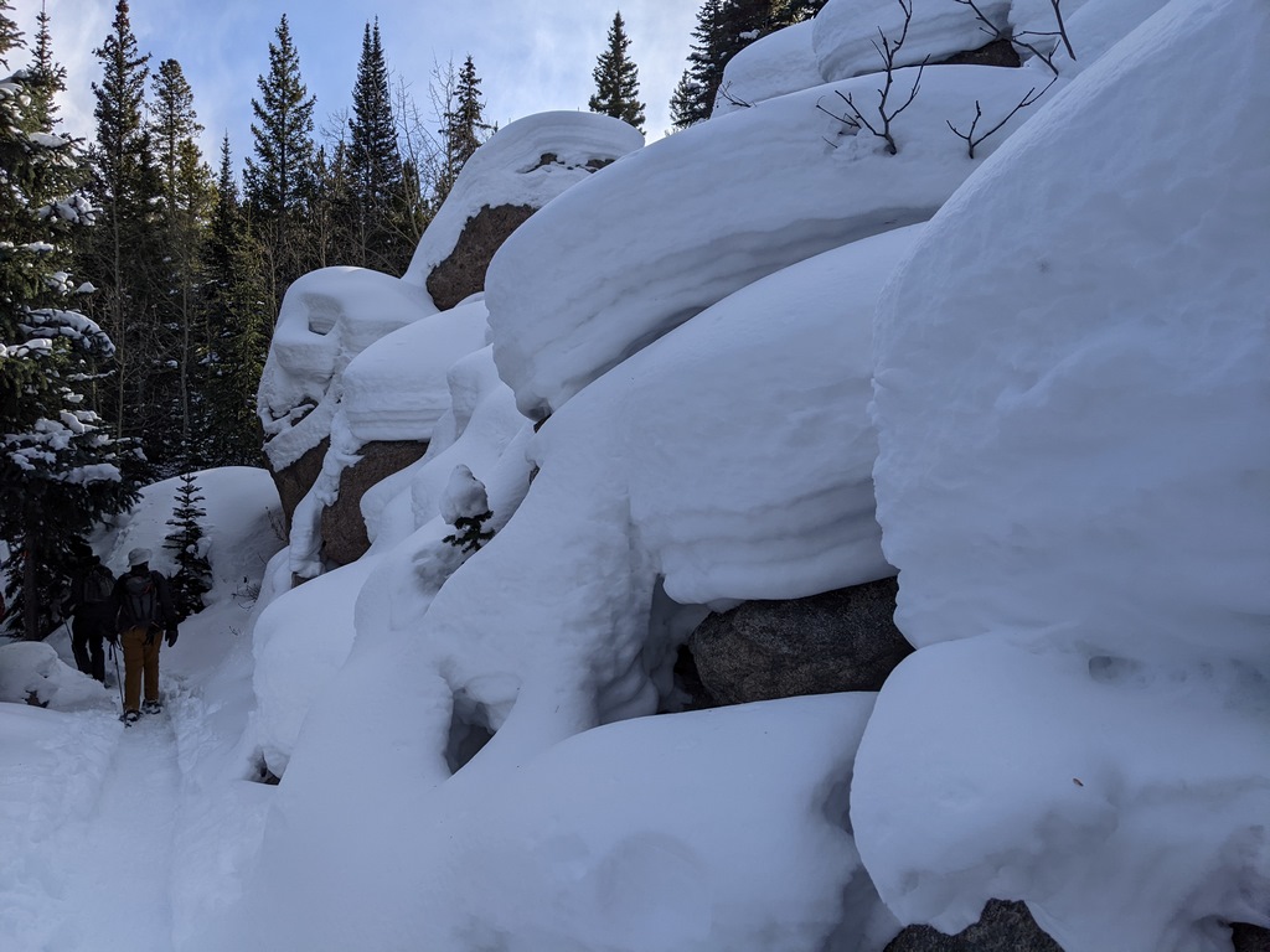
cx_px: 635
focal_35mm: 27
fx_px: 991
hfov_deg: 65.3
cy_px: 476
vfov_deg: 51.4
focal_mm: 4.44
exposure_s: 1/3356
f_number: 1.8
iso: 52
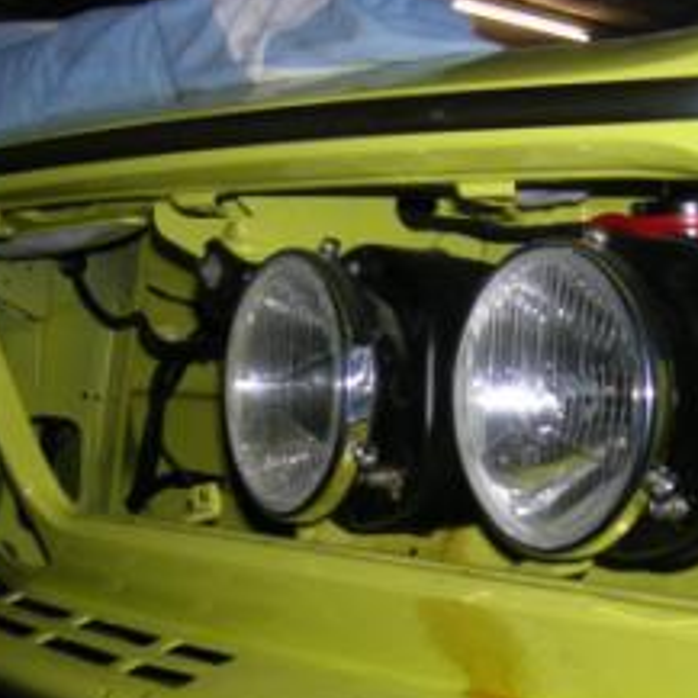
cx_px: 470
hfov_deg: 27.5
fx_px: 1414
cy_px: 489
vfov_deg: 27.5
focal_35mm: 62
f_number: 2.9
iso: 50
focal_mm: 5.7
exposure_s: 1/60.1
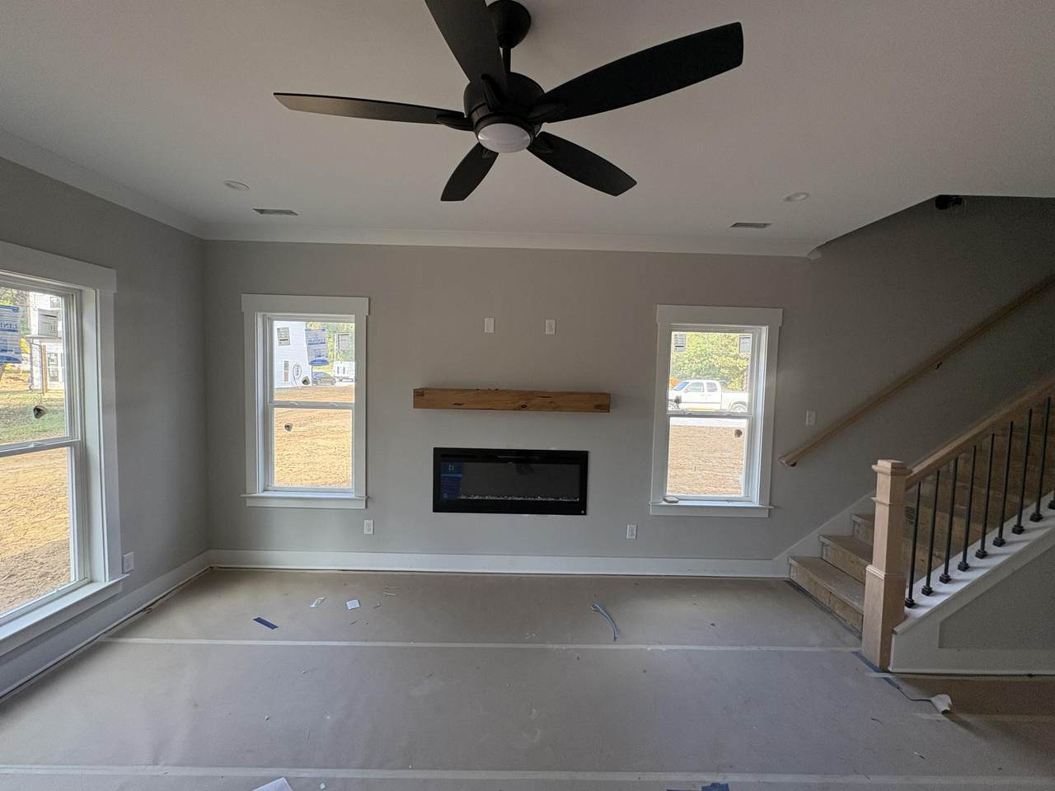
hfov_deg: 102.1
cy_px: 396
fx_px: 427
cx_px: 528
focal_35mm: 14
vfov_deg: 85.7
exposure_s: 1/120
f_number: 2.2
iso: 125
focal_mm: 2.22
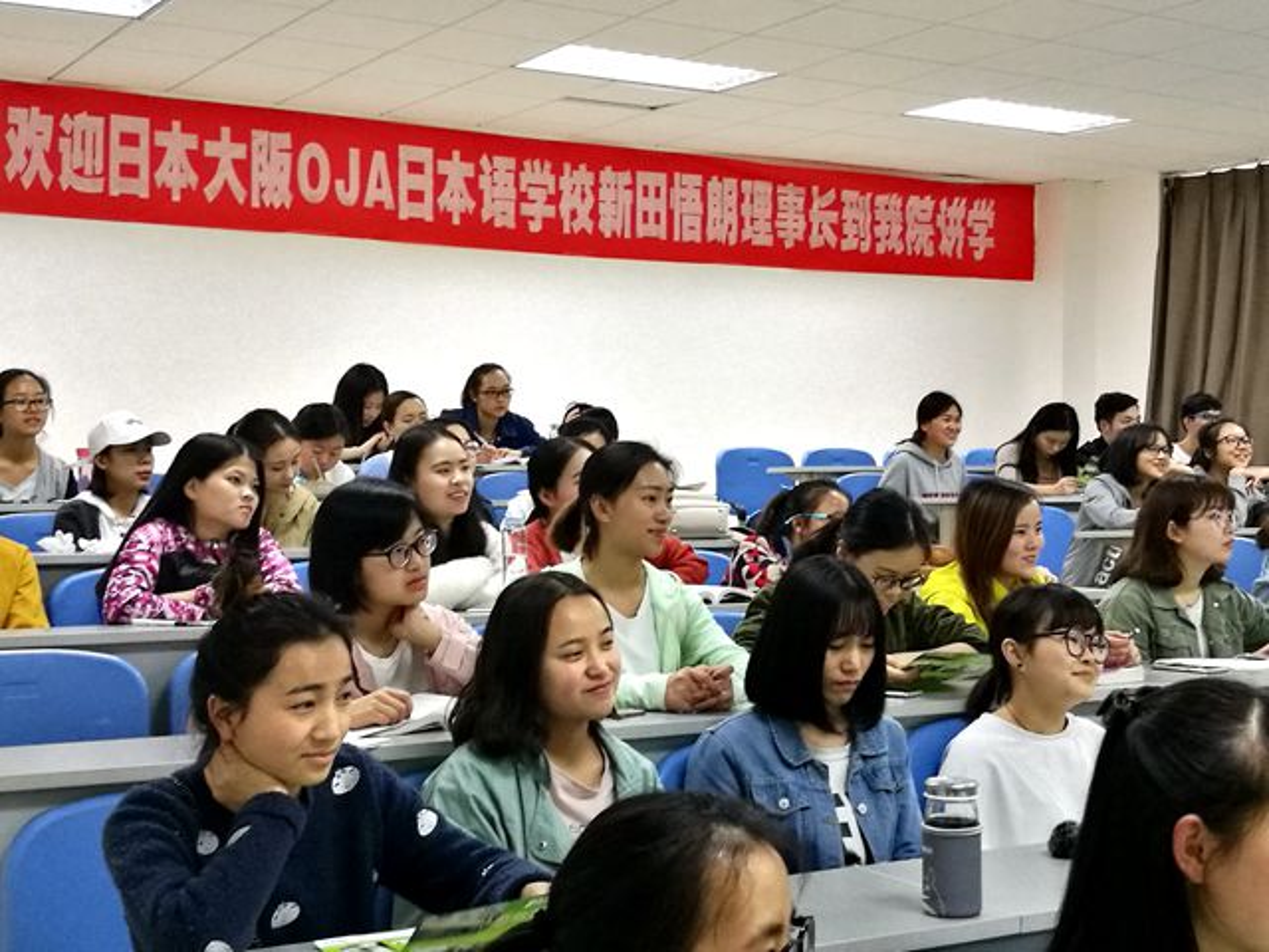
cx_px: 634
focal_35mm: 49
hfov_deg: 38.9
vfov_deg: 29.7
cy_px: 476
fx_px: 1796
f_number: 2.2
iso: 400
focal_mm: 4.5
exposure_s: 1/30
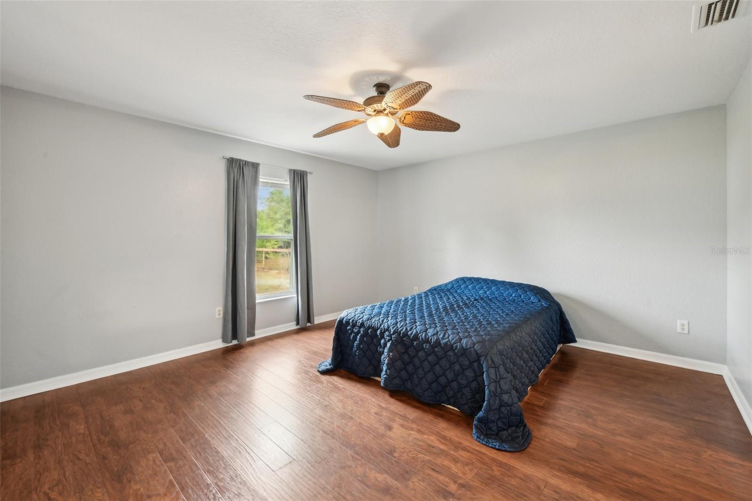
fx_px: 313
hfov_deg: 100.4
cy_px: 250
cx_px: 376
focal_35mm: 15
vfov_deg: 77.3
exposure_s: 1/4
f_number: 8
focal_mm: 15
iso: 400
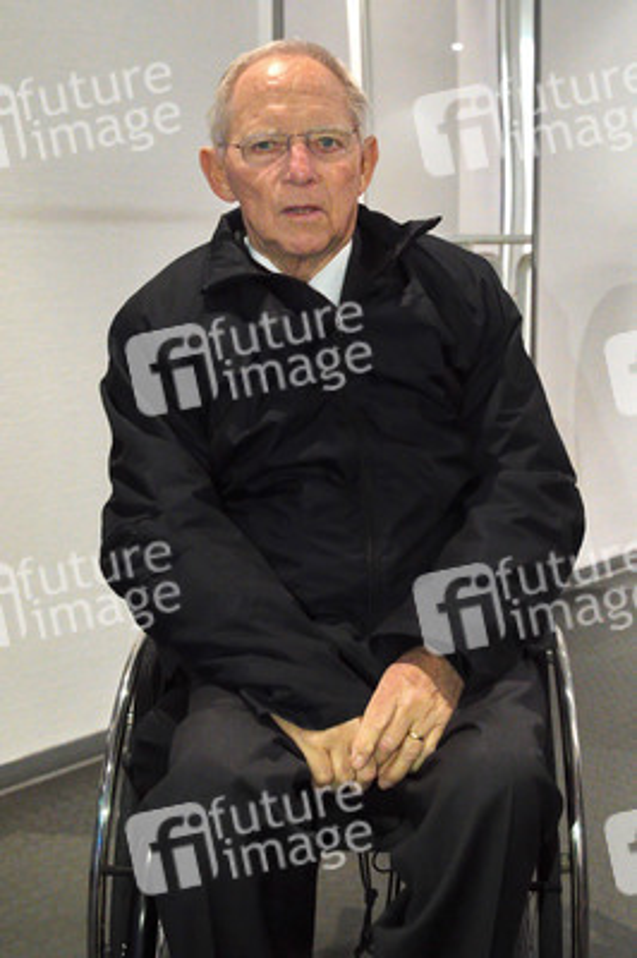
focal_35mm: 36
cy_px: 479
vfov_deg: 53.2
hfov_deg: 36.8
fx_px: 957
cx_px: 318
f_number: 5
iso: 1600
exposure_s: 1/160
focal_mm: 36
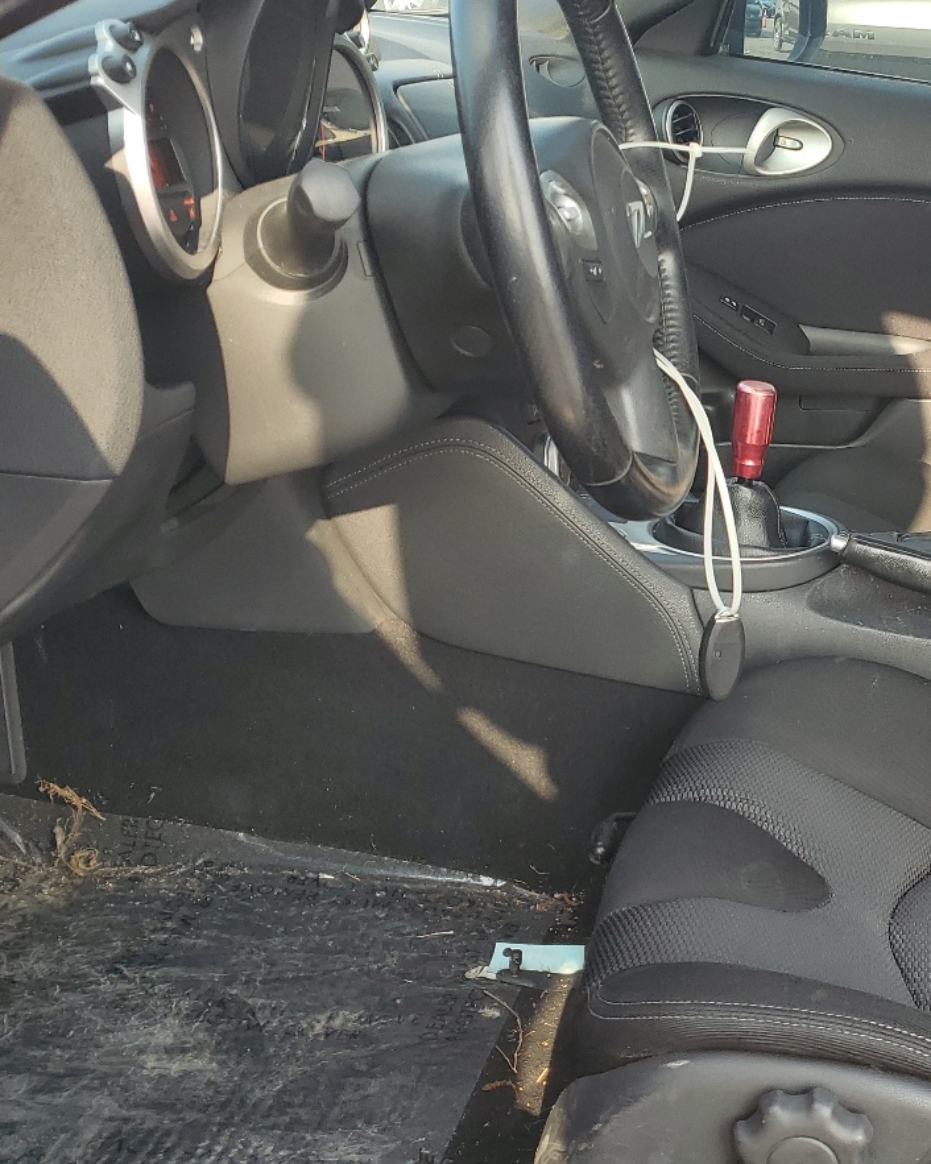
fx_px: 1585
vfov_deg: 40.3
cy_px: 580
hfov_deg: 30.3
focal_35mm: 46
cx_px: 944
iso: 50
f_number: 1.5
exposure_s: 1/294
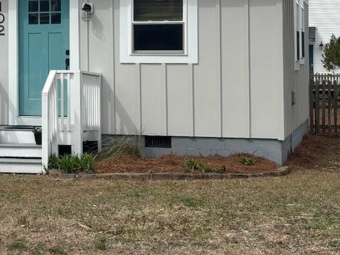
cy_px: 31
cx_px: -28
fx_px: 1002
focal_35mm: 102
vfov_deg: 14.4
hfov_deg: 18.6
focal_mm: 5.96
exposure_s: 1/4425
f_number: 1.6
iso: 50
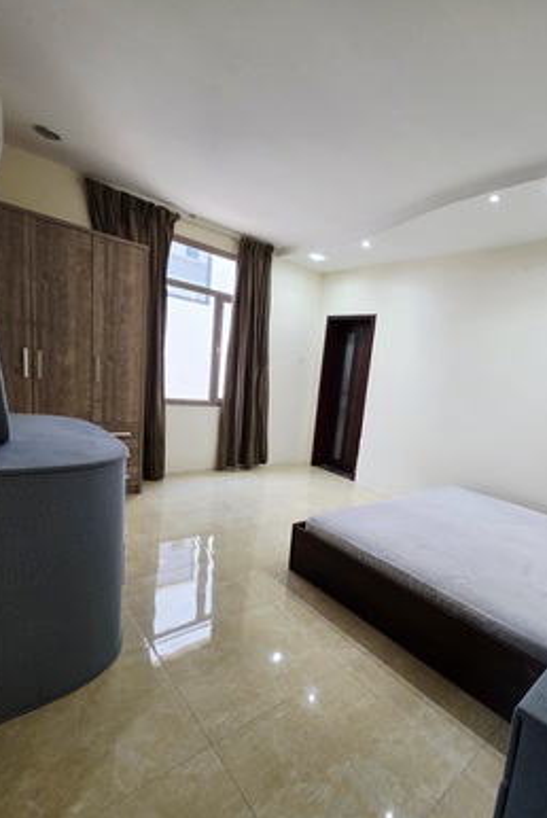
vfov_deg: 96.5
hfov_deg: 72.4
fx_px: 364
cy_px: 442
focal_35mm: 16
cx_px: 349
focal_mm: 2.2
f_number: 1.9
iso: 200
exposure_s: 1/50.3
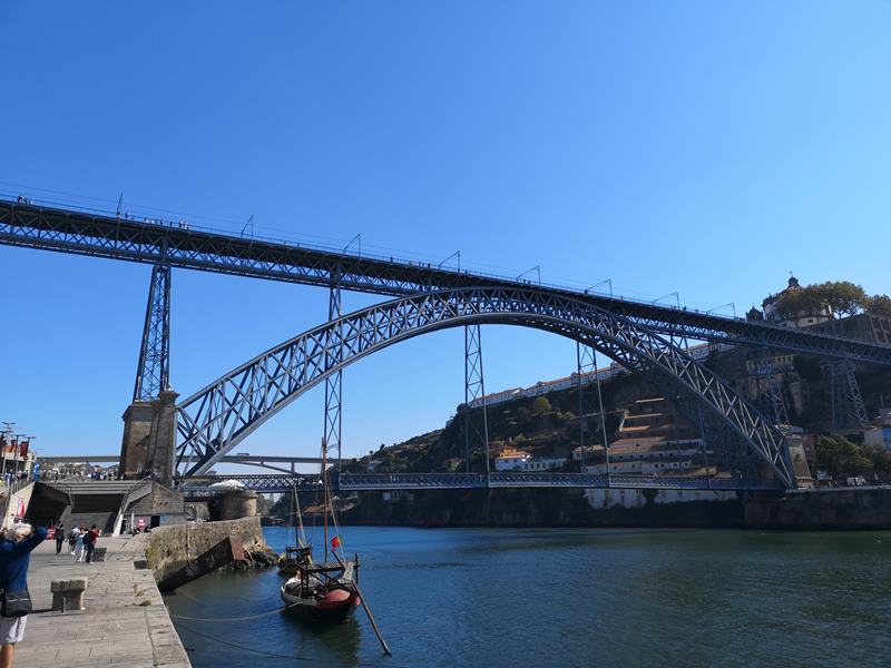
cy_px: 334
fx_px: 695
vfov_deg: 51.4
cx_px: 446
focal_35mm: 27
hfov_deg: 65.3
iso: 50
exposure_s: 1/2755
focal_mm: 3.95
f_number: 1.8
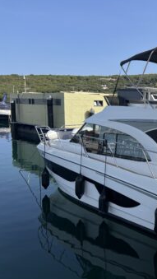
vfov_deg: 51.6
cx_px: 190
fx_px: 288
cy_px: 138
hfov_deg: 26.8
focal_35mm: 39
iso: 50
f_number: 1.5
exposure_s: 1/3704
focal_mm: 5.7
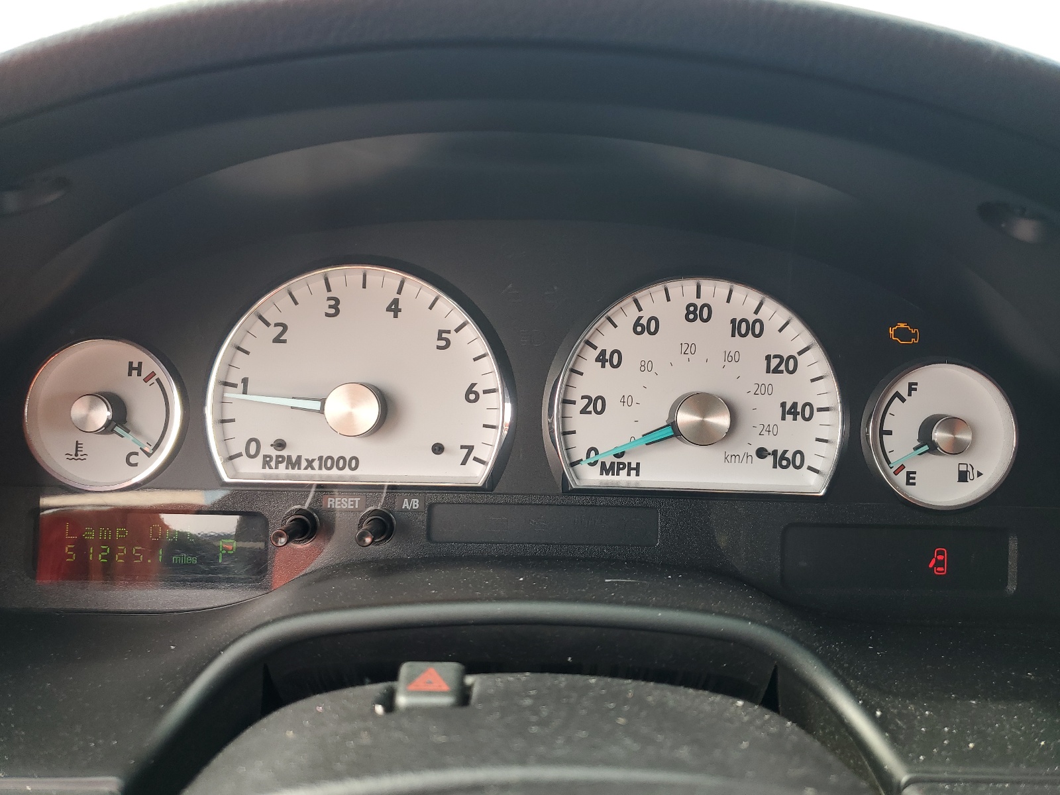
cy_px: 398
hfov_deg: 67.3
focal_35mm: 26
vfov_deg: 53.1
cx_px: 530
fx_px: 796
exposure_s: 1/169
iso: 50
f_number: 1.5
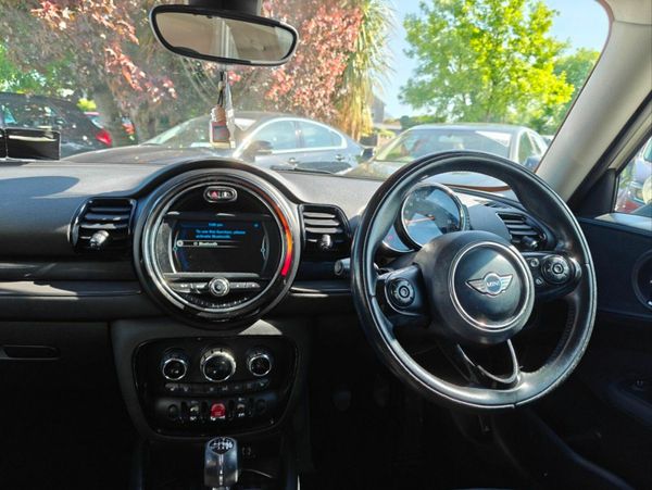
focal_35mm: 24
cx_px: 326
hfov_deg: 71.6
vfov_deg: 56.9
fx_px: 452
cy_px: 245
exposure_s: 1/100
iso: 80
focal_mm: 6.06
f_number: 1.7
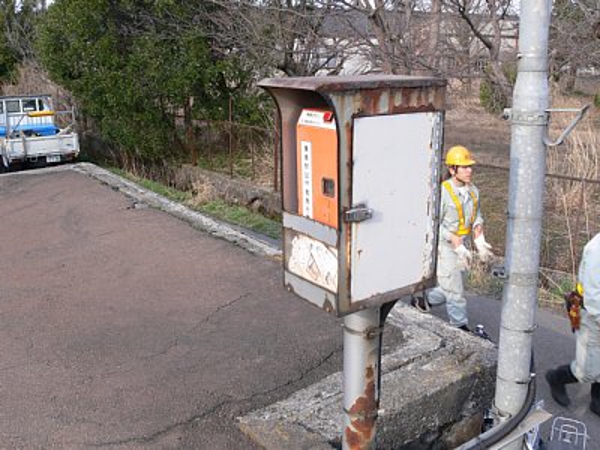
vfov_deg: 40.7
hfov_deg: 52.6
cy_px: 225
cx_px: 300
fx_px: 607
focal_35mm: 35
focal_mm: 7.4
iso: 80
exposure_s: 1/125
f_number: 5
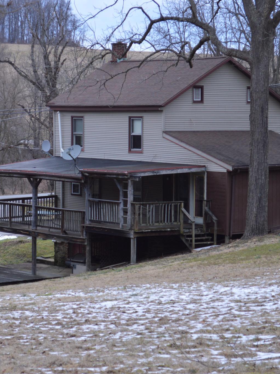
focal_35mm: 120
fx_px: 1291
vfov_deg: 16.5
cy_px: 187
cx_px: 78
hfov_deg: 12.3
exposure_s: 1/80
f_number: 5.6
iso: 400
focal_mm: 55
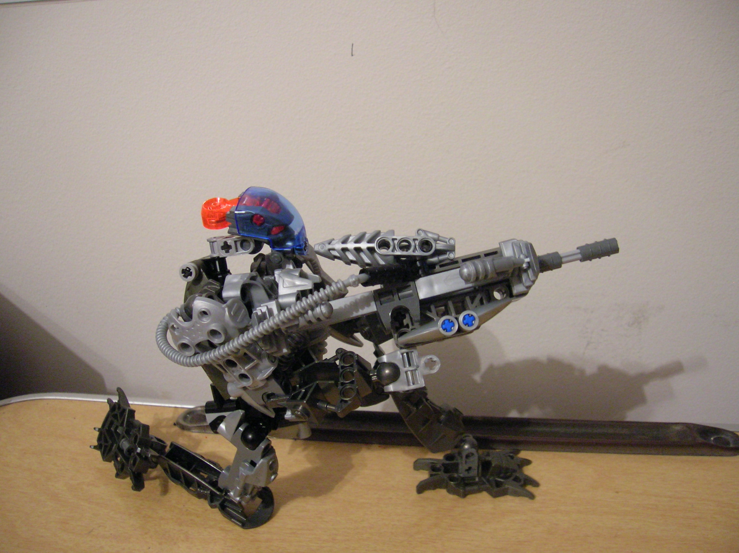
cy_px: 276
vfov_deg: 41.7
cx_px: 370
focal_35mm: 34
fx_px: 725
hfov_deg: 54.0
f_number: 2.9
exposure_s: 1/3.2
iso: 200
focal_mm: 5.7
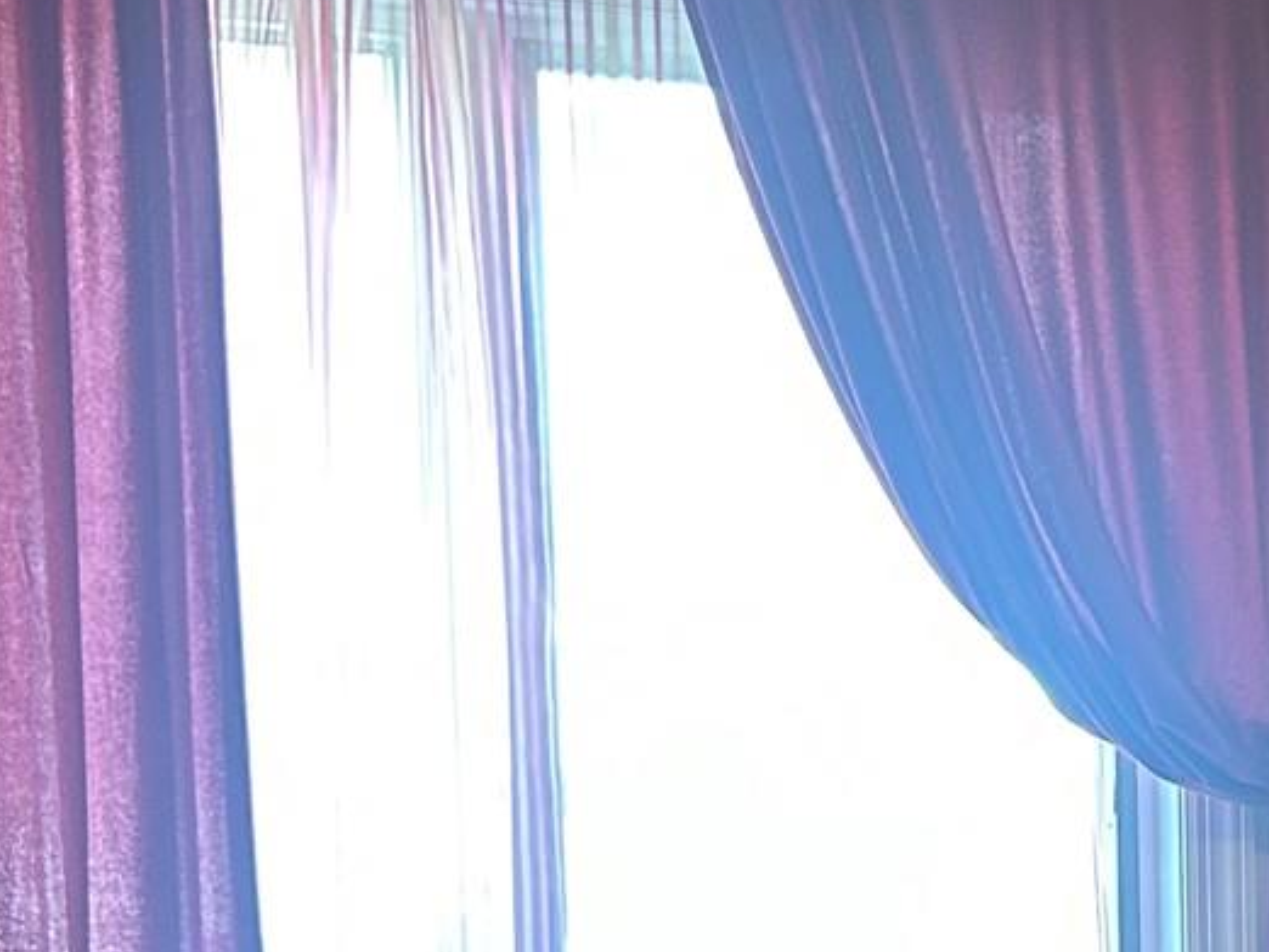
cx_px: 1794
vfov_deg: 14.1
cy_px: 1127
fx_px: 3741
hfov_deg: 17.6
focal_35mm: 102
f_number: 1.5
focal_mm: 5.7
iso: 200
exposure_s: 1/60
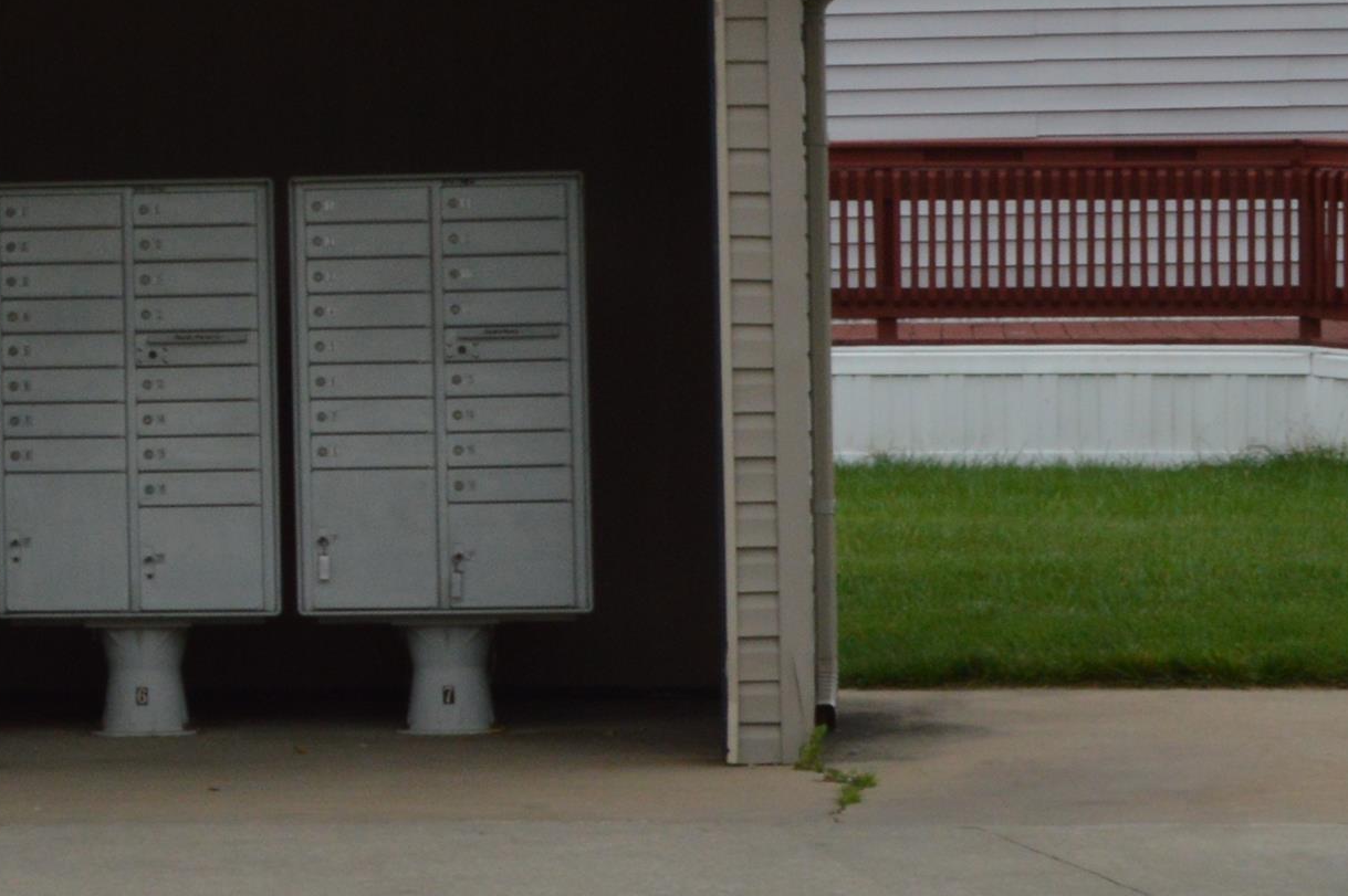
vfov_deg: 7.2
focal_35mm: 190
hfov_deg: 10.5
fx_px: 7109
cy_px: 54
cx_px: -584
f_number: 18
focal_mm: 34
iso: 400
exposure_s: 1/125
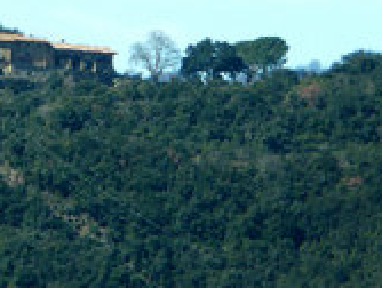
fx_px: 13315
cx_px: -62
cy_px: 82
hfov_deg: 1.6
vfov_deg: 1.2
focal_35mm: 1204
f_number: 5.6
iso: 100
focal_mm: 82.8
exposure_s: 1/400
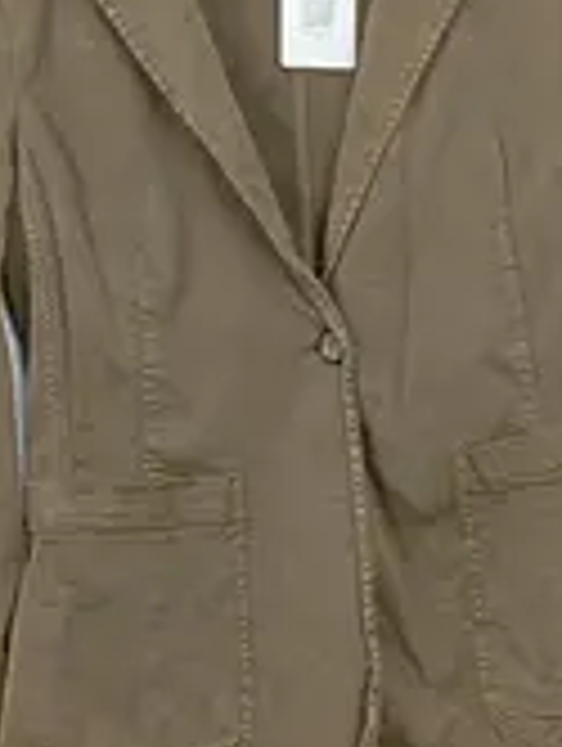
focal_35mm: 67
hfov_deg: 21.9
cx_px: 355
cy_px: 234
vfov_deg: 28.7
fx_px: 1447
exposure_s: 1/50
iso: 61
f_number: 1.8
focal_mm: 4.22
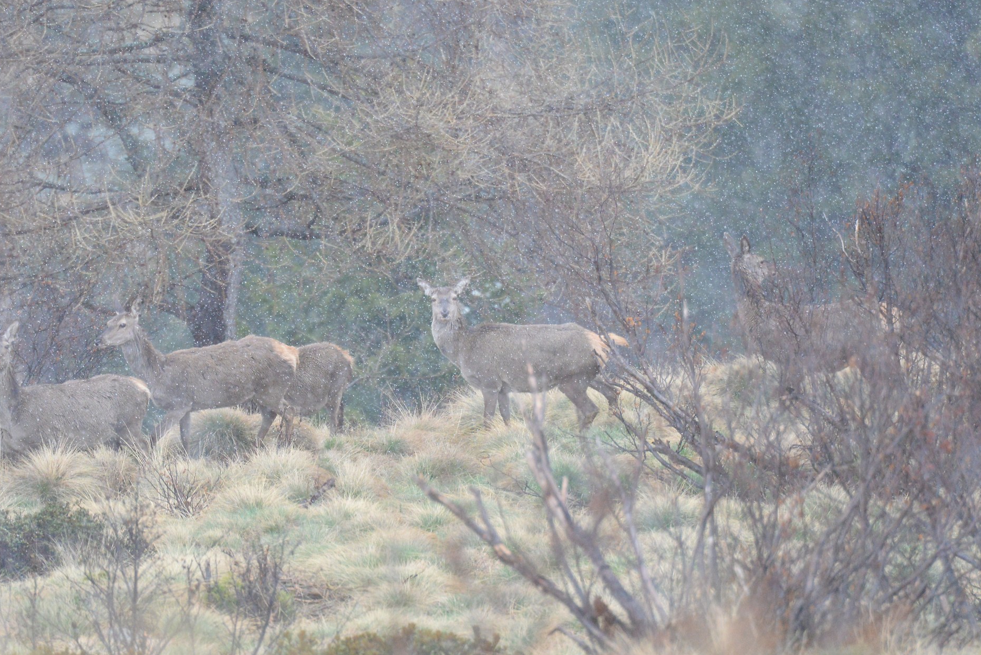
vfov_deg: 1.9
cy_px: 342
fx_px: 19271
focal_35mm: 707
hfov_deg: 2.9
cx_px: 413
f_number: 8
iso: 6400
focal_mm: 550
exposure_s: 1/500
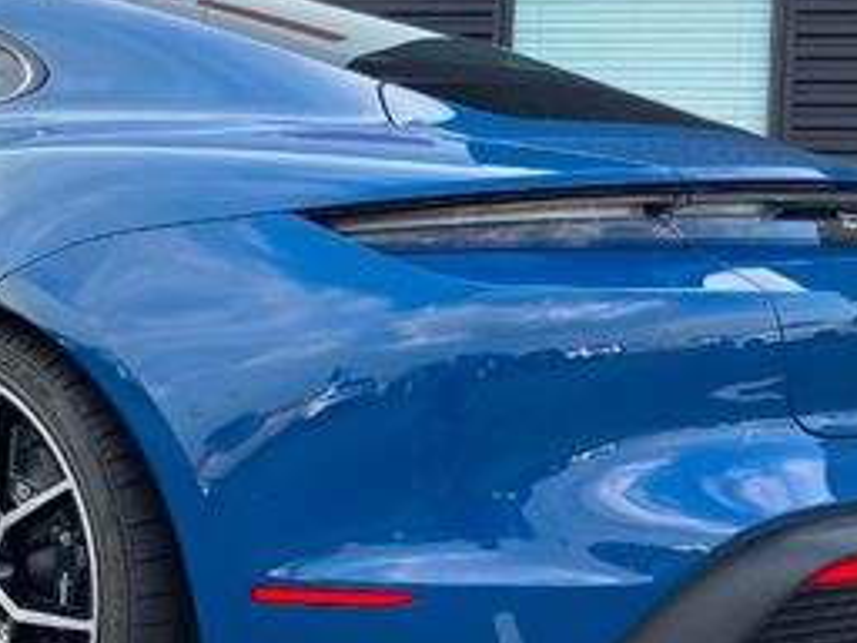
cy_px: 328
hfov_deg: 26.5
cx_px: 37
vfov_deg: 21.0
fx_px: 1733
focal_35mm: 70
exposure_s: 1/521
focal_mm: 3.99
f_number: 1.8
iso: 20
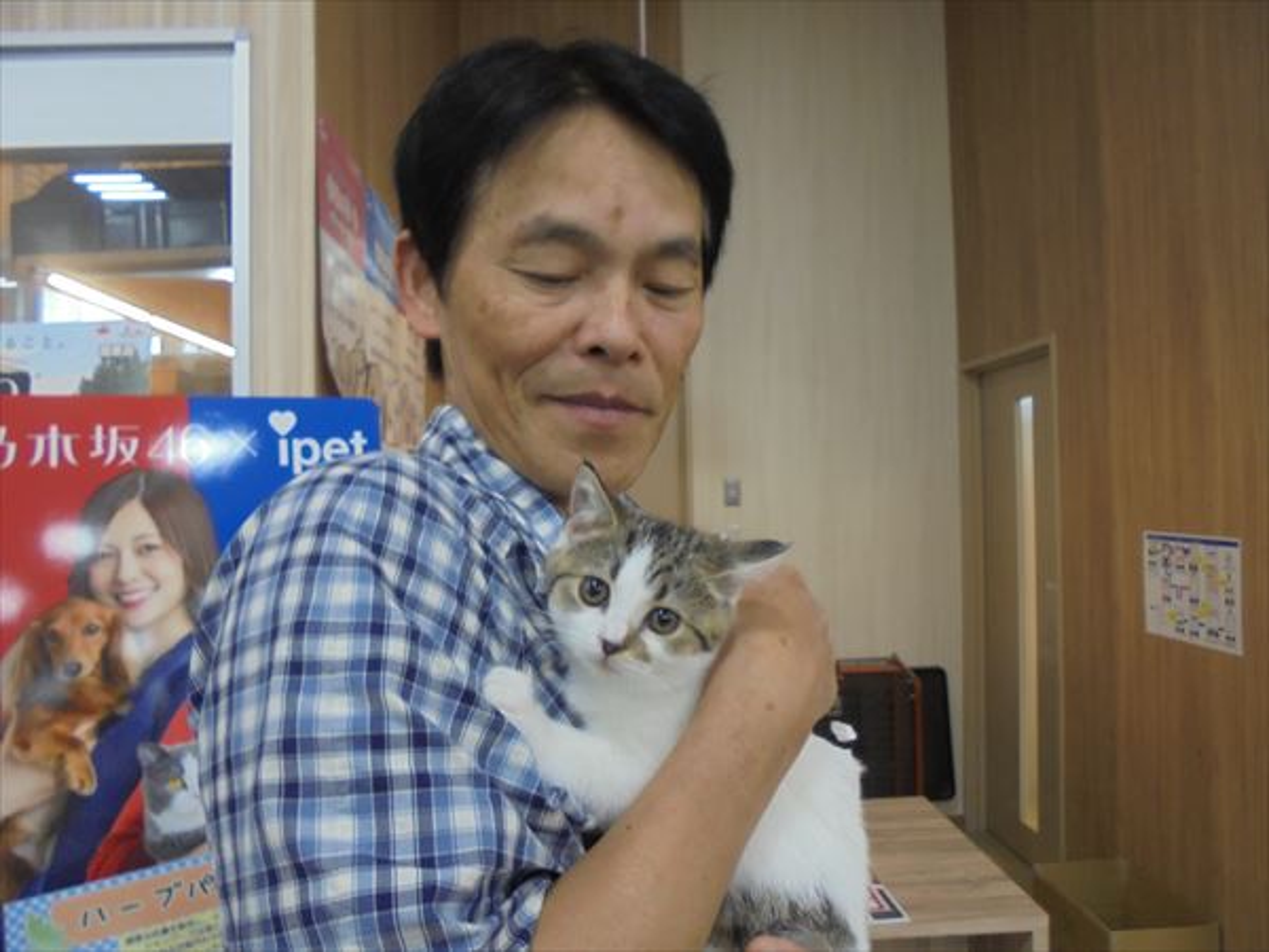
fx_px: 953
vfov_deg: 53.1
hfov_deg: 67.3
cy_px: 476
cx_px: 634
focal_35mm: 26
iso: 250
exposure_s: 1/30
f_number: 3.5
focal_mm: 4.6
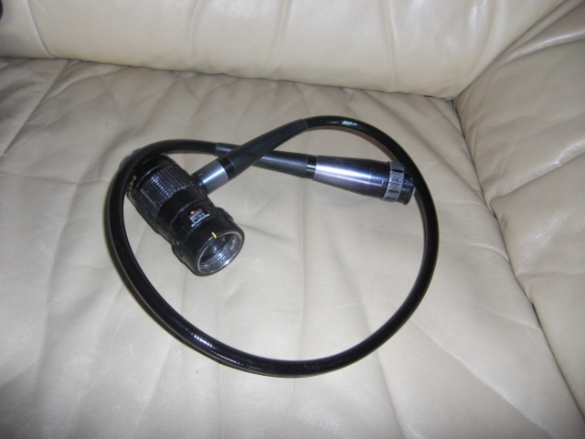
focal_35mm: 28
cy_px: 220
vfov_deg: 49.7
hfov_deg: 63.4
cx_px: 292
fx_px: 473
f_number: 2.6
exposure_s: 1/60
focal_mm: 4.9
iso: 100
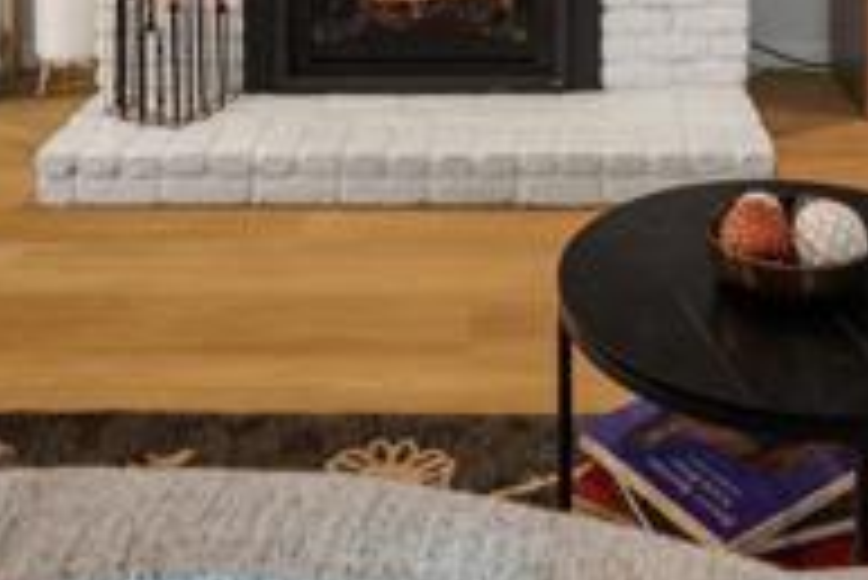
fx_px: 1279
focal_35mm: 53
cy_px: -353
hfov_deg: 37.2
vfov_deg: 20.7
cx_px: 562
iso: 400
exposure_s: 1.6
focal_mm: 16
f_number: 8
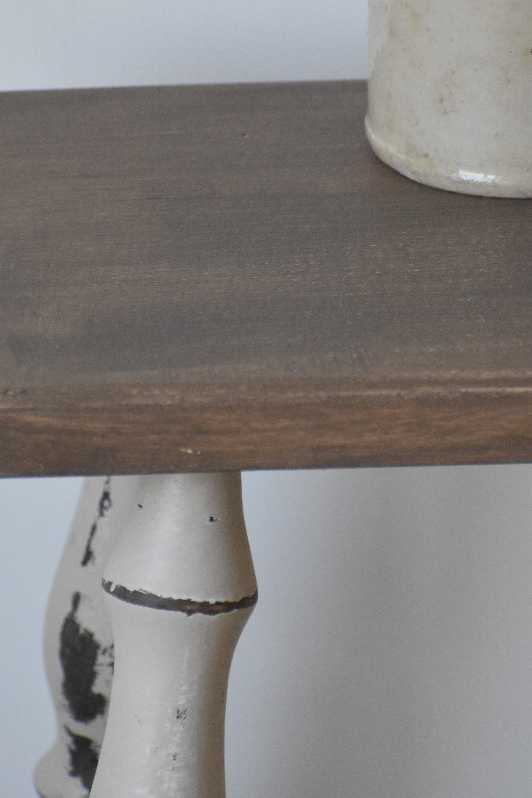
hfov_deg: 2.4
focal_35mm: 562
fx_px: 12455
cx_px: 246
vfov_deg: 3.7
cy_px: 289
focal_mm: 220
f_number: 5.6
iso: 2500
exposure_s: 1/250
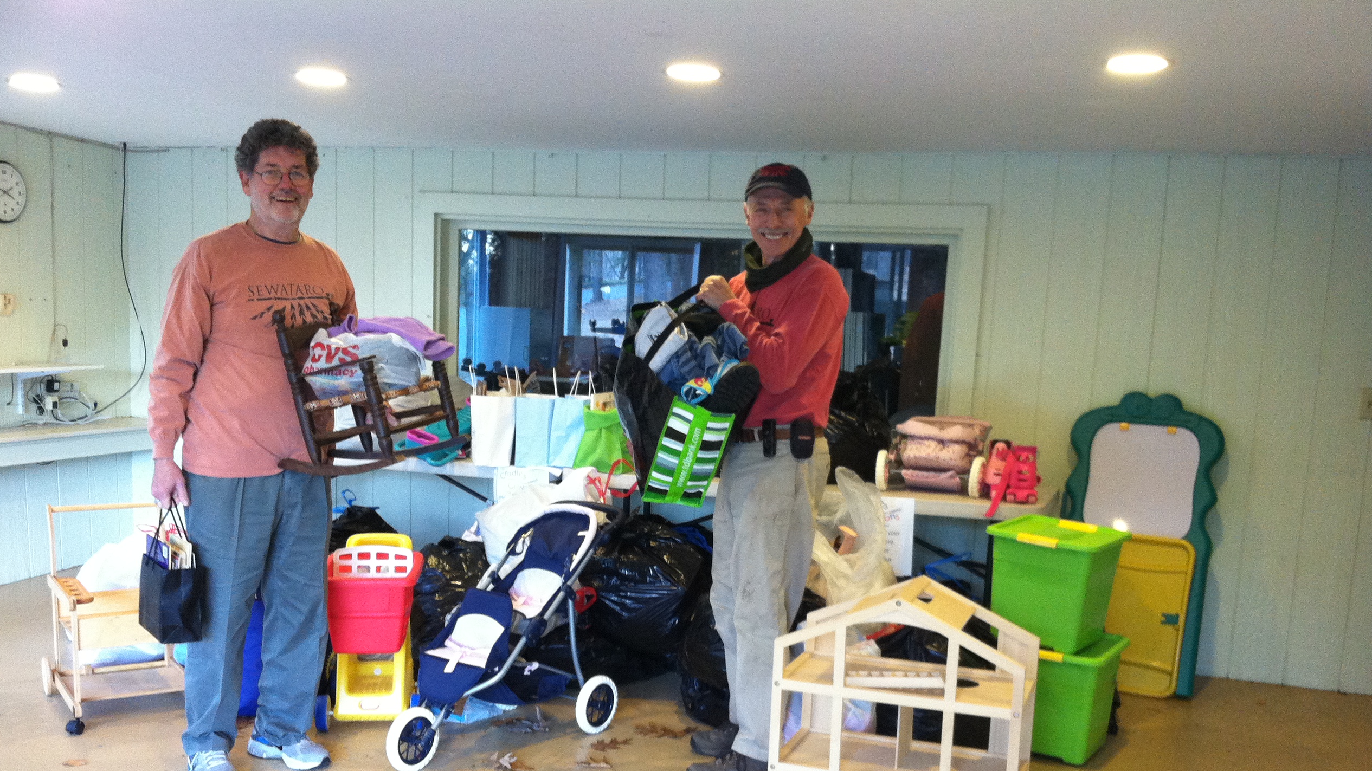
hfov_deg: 51.6
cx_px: 672
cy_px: 511
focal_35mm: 39
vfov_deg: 30.2
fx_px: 1419
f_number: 2.8
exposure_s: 1/17
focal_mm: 3.85
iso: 200
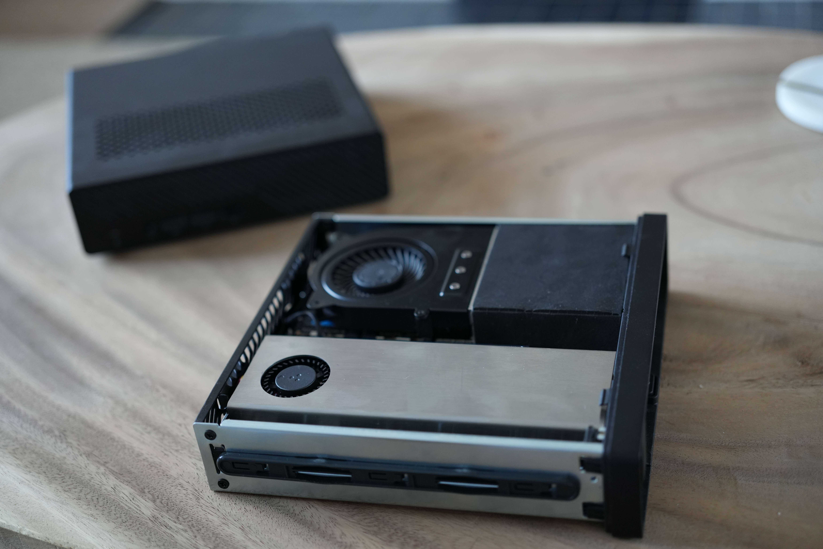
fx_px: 1143
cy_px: 274
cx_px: 412
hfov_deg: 39.6
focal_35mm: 50
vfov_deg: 27.0
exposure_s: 1/50
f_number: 2.5
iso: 1250
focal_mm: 50
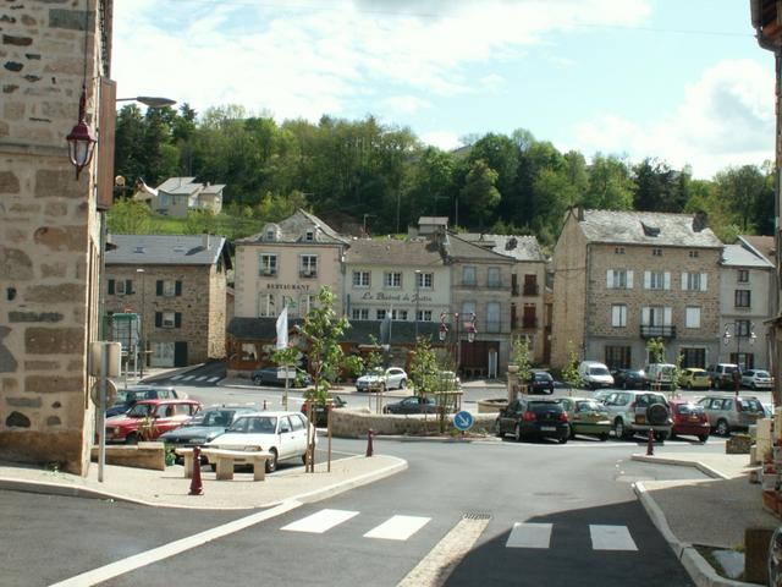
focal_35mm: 47
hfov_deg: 40.4
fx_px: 1062
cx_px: 391
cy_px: 294
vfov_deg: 30.9
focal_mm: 7.76
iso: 50
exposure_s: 1/125
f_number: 8
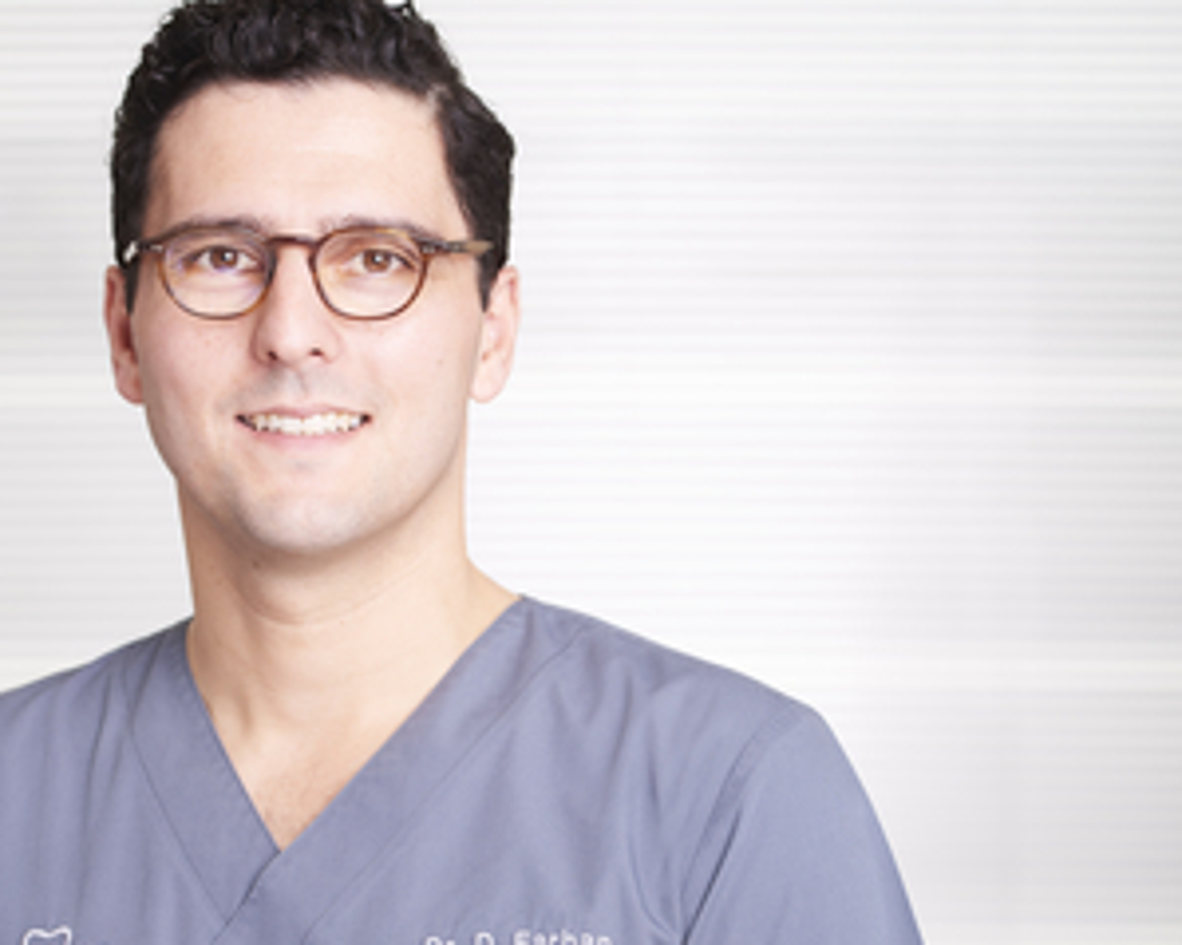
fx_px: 5770
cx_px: 332
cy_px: 534
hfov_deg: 11.7
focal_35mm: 165
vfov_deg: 9.4
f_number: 5
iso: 64
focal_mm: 105
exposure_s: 1/60
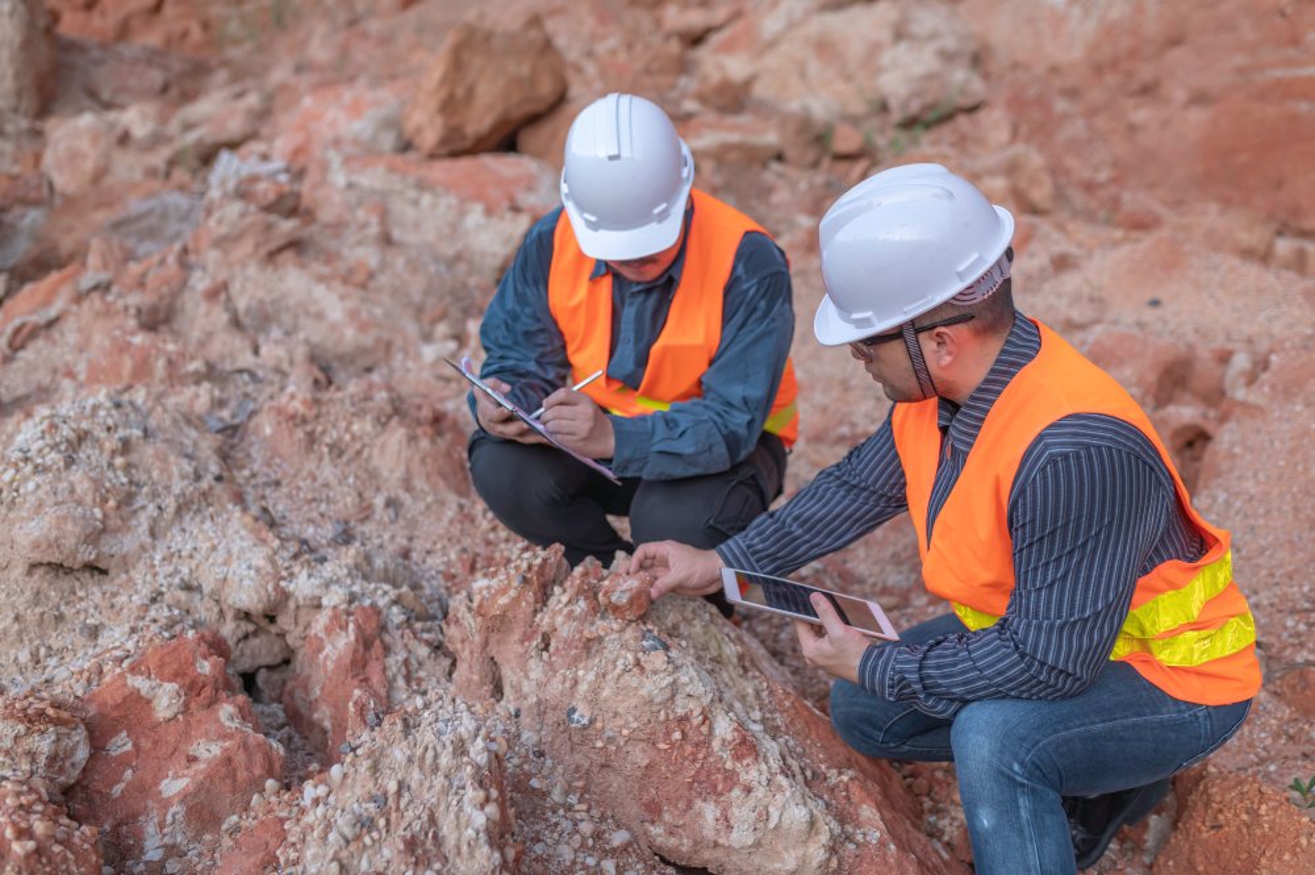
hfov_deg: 54.5
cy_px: 438
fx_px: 1277
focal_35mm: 35
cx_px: 658
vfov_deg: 37.8
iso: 320
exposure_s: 1/125
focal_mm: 35
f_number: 2.5
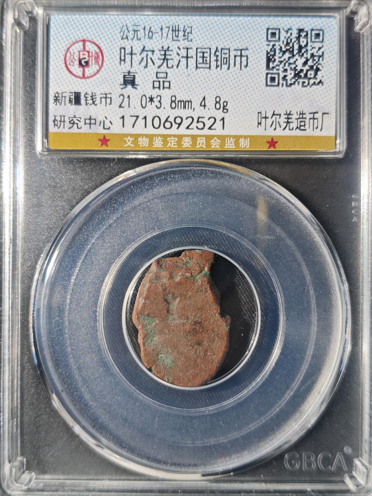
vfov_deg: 42.1
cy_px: 248
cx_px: 186
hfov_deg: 32.2
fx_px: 645
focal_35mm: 45
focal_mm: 5.85
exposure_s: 1/143
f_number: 1.63
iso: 50
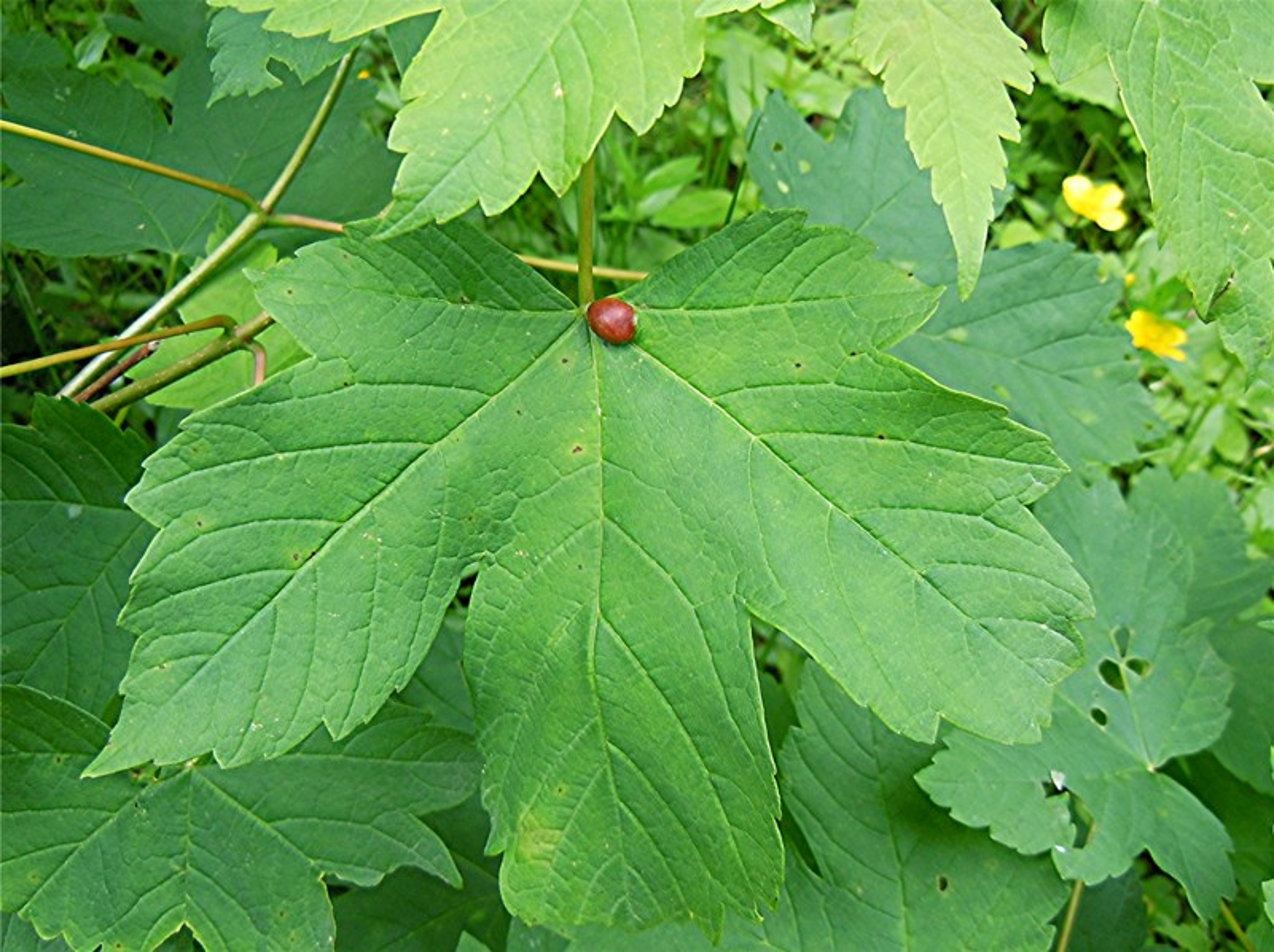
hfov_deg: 60.0
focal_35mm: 30
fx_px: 1103
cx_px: 637
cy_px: 476
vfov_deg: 46.7
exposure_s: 1/125
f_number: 3.5
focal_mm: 5.4
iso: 160
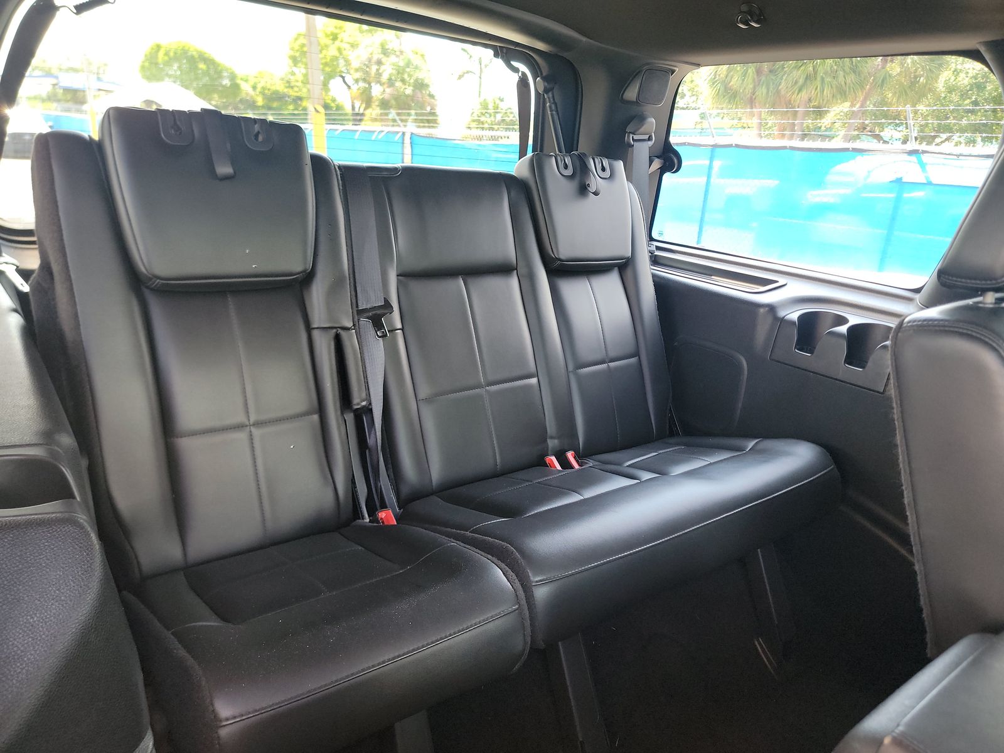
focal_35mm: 24
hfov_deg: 71.6
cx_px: 502
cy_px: 376
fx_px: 696
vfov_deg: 56.8
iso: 489
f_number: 1.8
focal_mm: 6.7
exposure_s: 1/59
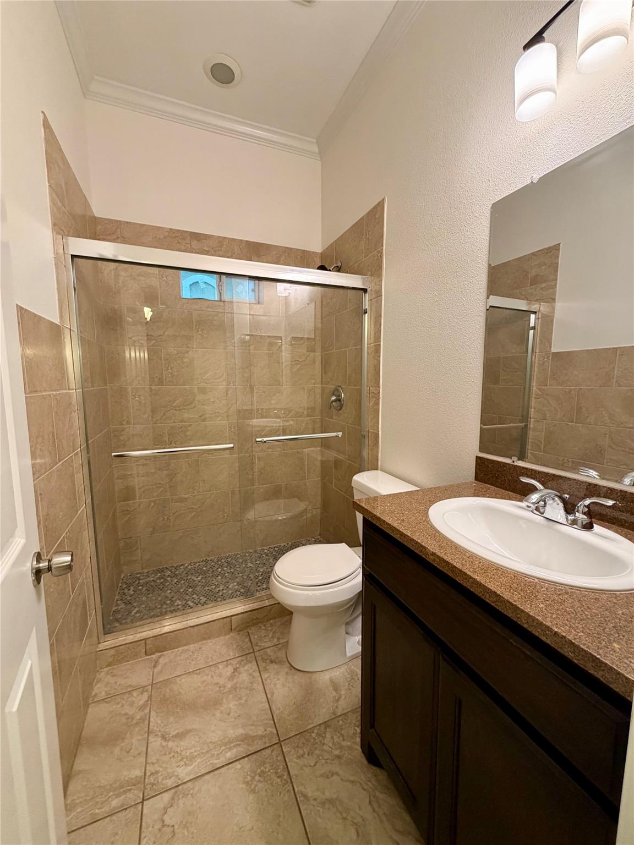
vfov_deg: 102.1
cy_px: 422
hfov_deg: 85.7
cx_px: 317
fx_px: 342
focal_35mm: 14
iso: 320
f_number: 2.2
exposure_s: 1/60
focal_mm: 2.22
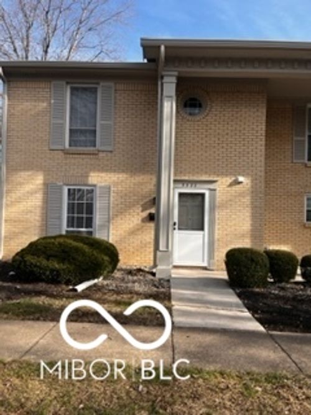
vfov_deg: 67.3
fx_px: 312
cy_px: 208
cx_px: 156
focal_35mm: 26
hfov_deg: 53.0
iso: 50
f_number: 1.6
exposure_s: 1/1477
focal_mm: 5.1
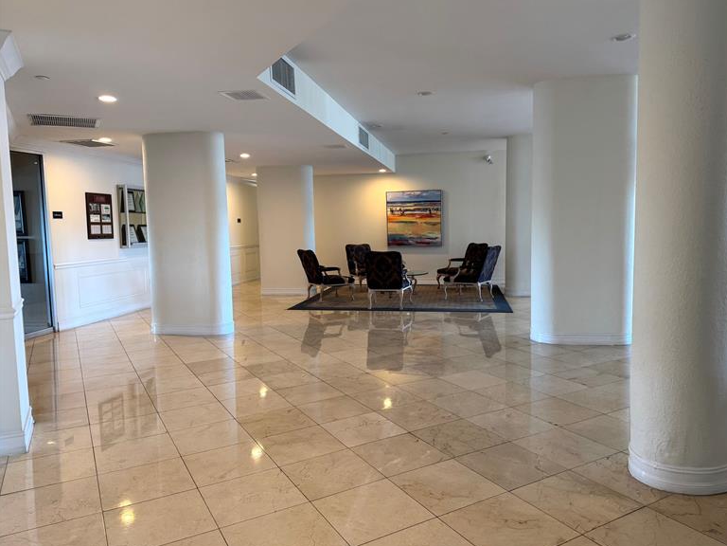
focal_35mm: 25
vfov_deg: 54.9
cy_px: 267
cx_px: 377
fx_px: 525
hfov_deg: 69.4
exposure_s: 1/120
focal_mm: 6.76
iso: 200
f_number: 1.78
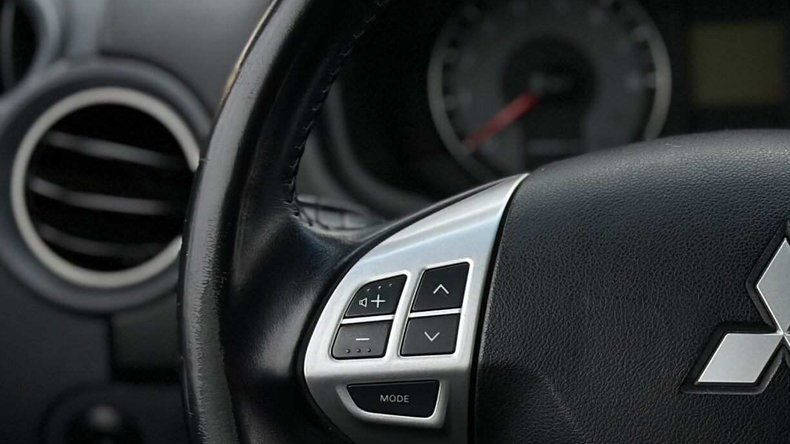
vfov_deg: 11.1
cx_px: 783
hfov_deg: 19.1
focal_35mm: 109
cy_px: 291
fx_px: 2283
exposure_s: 1/86
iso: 125
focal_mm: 6.86
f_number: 1.78
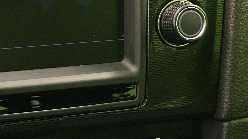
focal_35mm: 146
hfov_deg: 14.3
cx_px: -45
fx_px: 960
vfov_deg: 8.3
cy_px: 51
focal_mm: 6
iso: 800
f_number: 2
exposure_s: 1/50
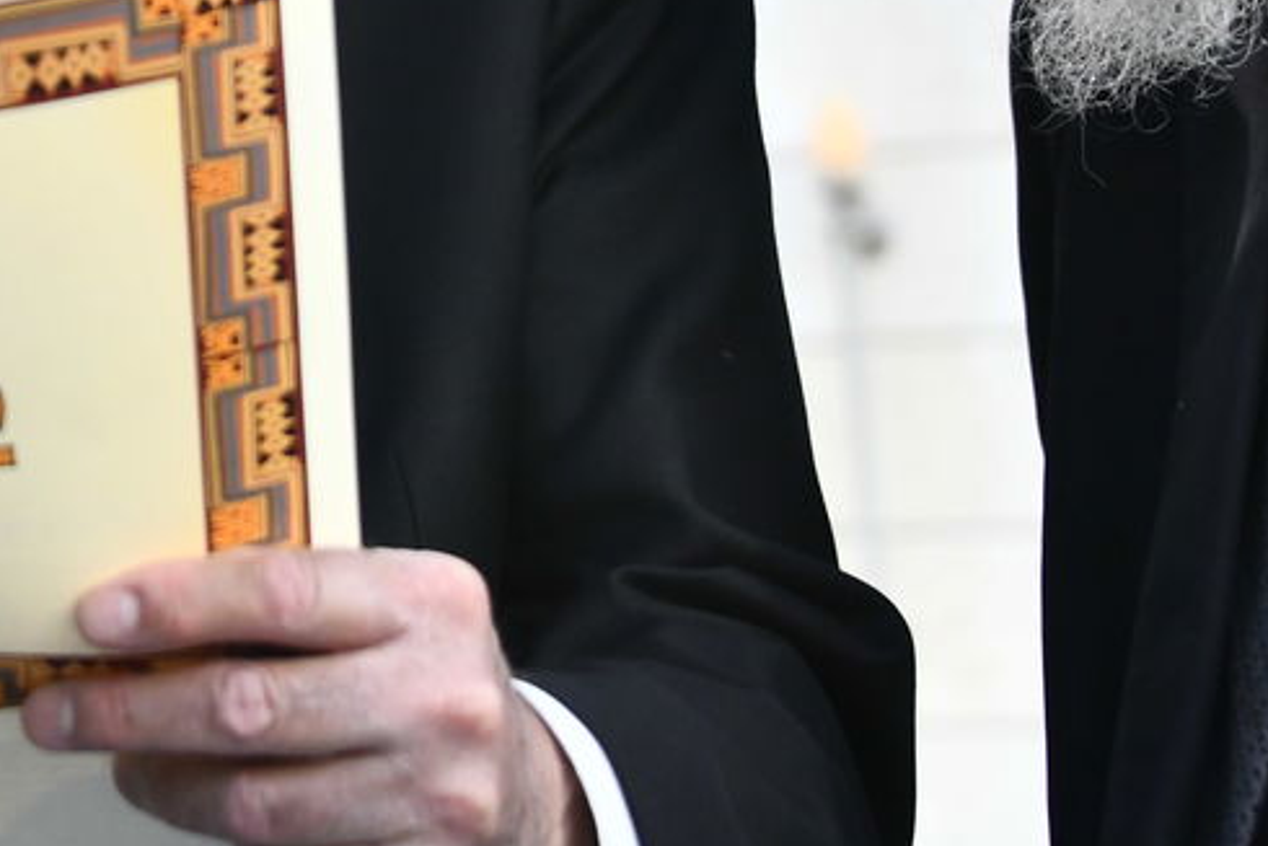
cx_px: -264
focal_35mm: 157
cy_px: -340
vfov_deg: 8.6
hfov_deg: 12.7
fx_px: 5531
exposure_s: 1/320
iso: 1000
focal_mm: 55
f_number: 5
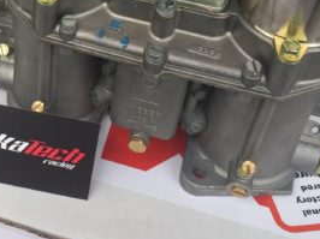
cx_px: 17
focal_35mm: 76
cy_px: 13
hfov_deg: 24.7
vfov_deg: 18.9
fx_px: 702
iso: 32
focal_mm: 4.15
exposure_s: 1/631
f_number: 2.2
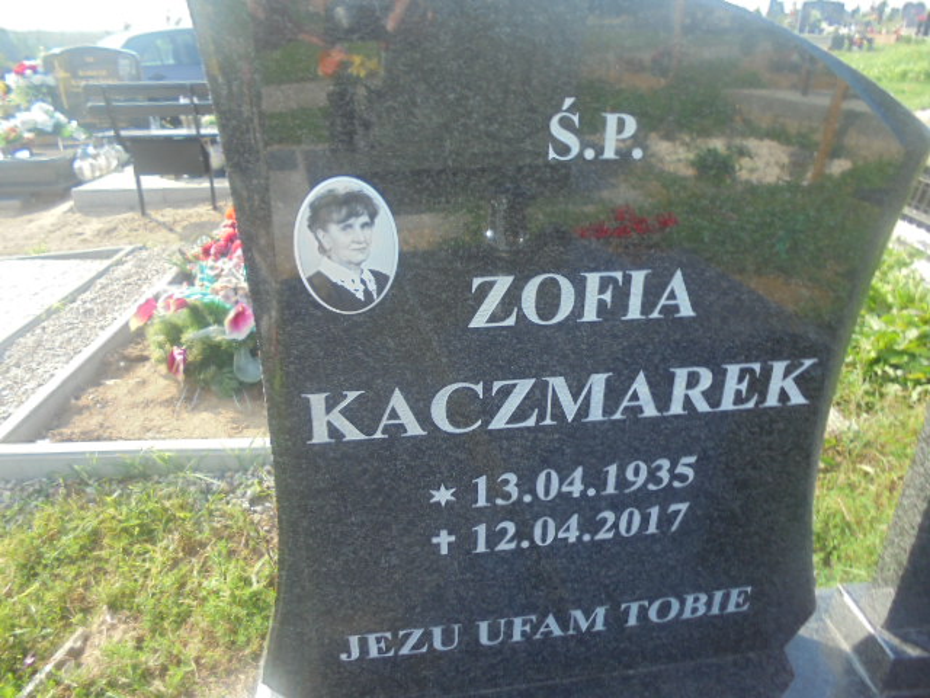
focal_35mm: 26
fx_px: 699
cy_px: 349
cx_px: 465
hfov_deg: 67.3
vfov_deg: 53.1
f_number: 3.5
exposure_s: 1/200
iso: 100
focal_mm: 4.6
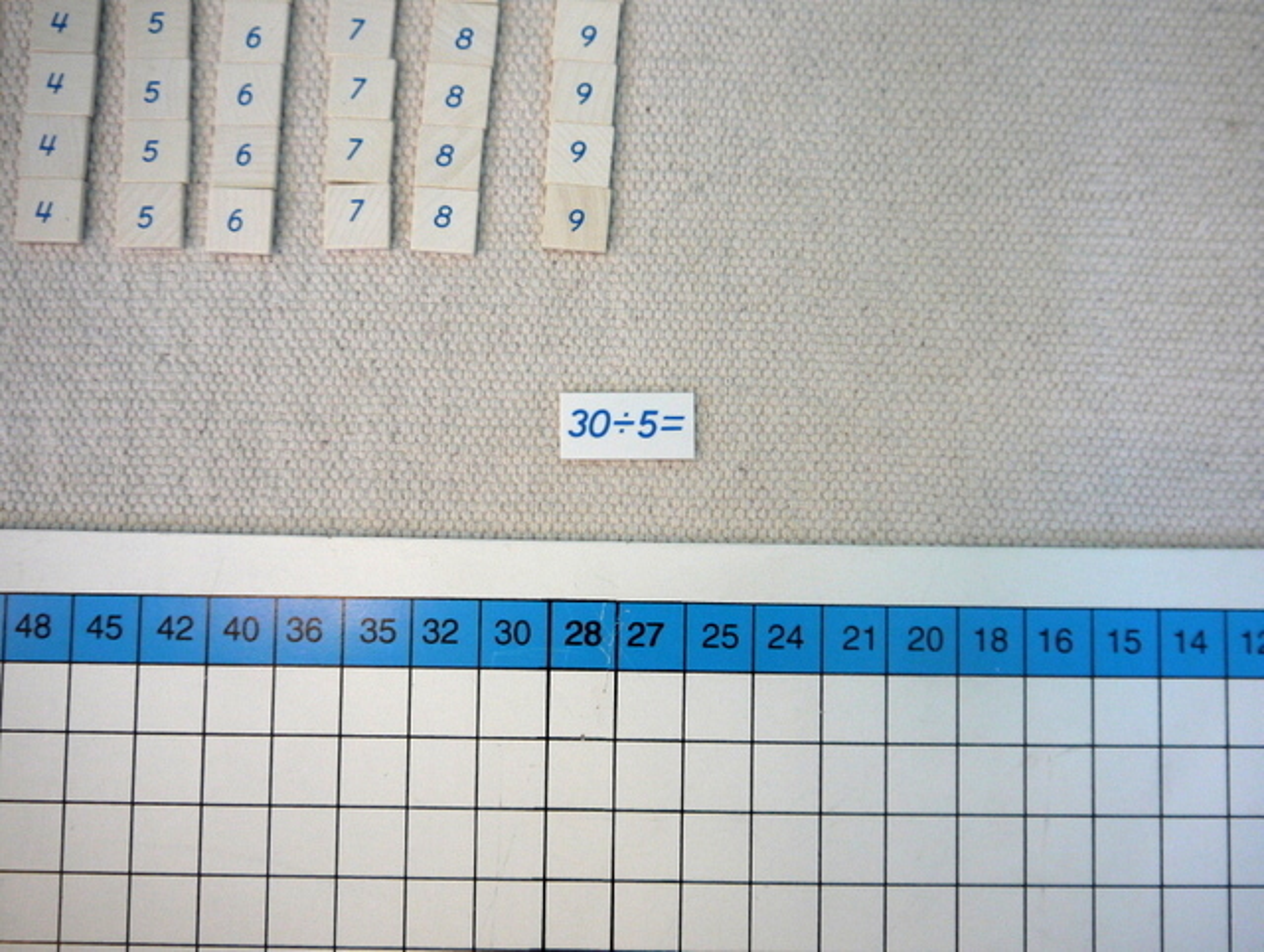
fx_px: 1024
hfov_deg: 63.4
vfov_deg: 49.9
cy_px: 476
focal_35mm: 28
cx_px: 632
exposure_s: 1/60
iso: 400
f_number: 3.5
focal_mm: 14
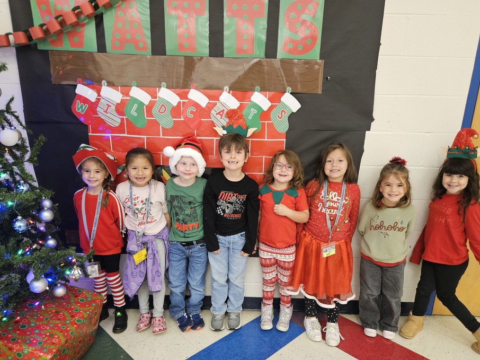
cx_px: 249
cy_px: 201
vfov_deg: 52.9
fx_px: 360
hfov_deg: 67.3
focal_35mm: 26
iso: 640
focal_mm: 5.4
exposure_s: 1/60
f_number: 1.8
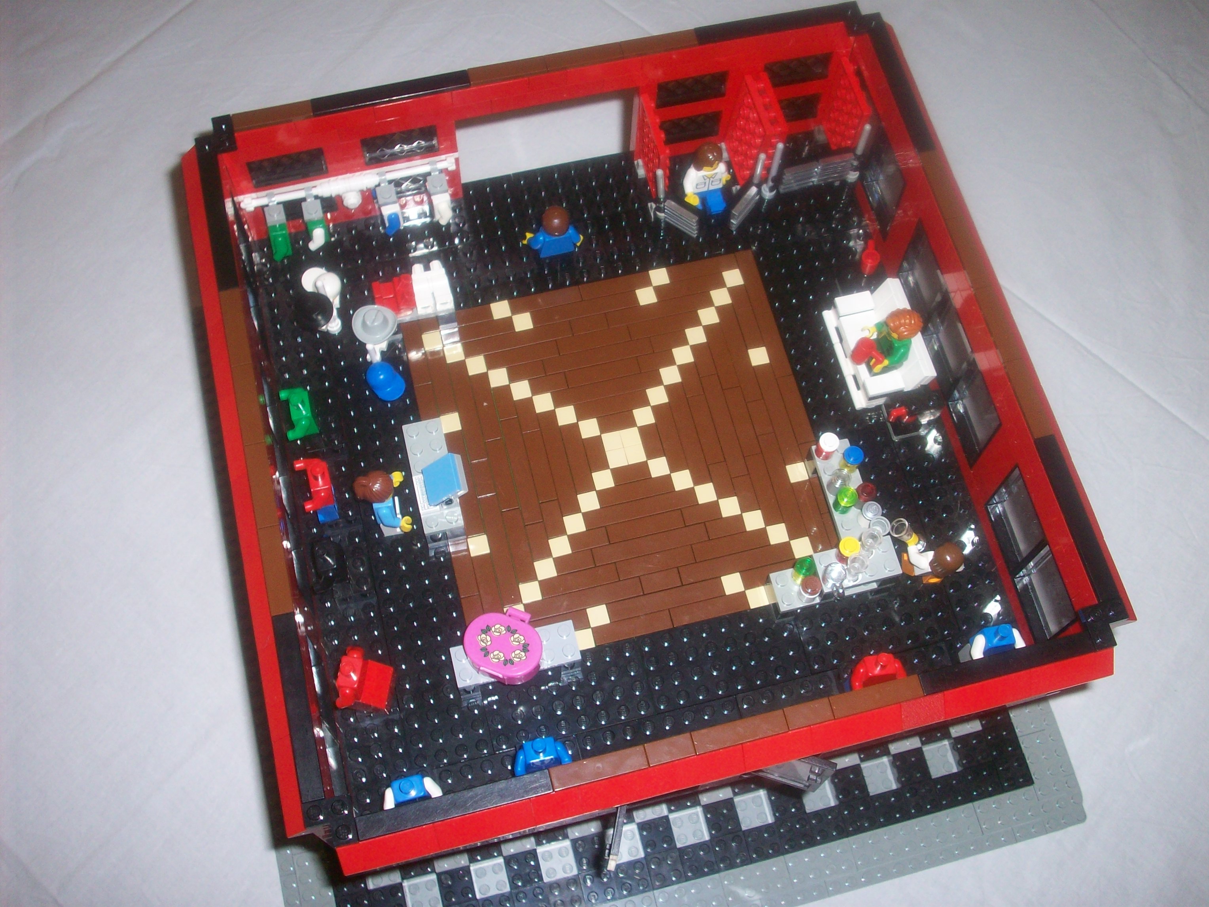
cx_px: 604
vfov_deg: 38.7
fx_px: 1292
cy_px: 454
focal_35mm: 37
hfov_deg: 50.1
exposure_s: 1/64
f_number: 2.8
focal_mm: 6.2
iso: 80
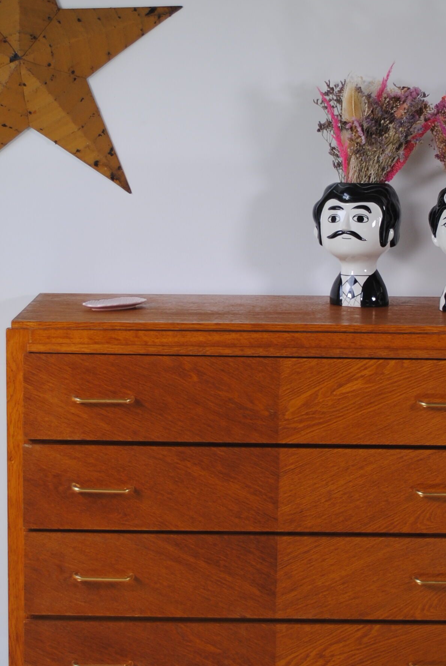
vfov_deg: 23.9
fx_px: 1575
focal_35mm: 85
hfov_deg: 16.1
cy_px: 325
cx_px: 270
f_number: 4.2
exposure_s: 1/80
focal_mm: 26
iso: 100
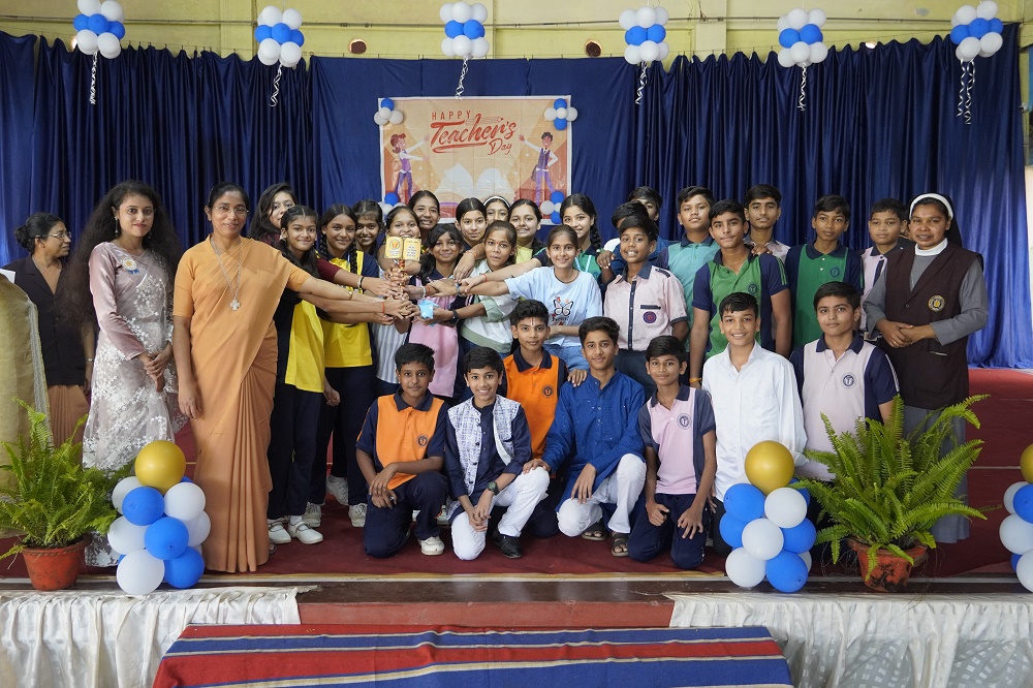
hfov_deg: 55.1
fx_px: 990
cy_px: 344
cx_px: 516
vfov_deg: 38.3
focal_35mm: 34
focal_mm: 23
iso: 1000
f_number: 4
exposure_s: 1/160
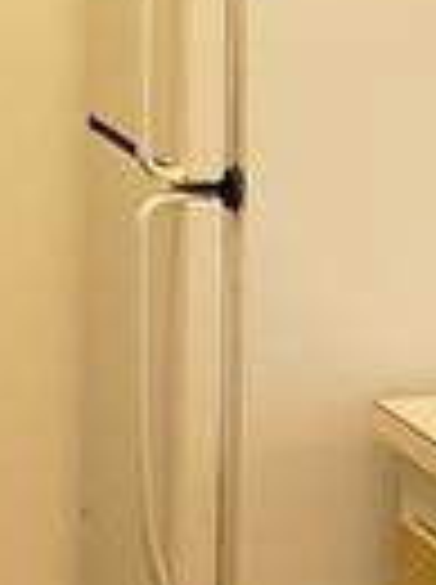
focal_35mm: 154
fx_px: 2595
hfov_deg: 9.5
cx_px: 445
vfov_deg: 12.7
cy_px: 4
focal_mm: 4.3
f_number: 2.4
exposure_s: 1/30
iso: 320
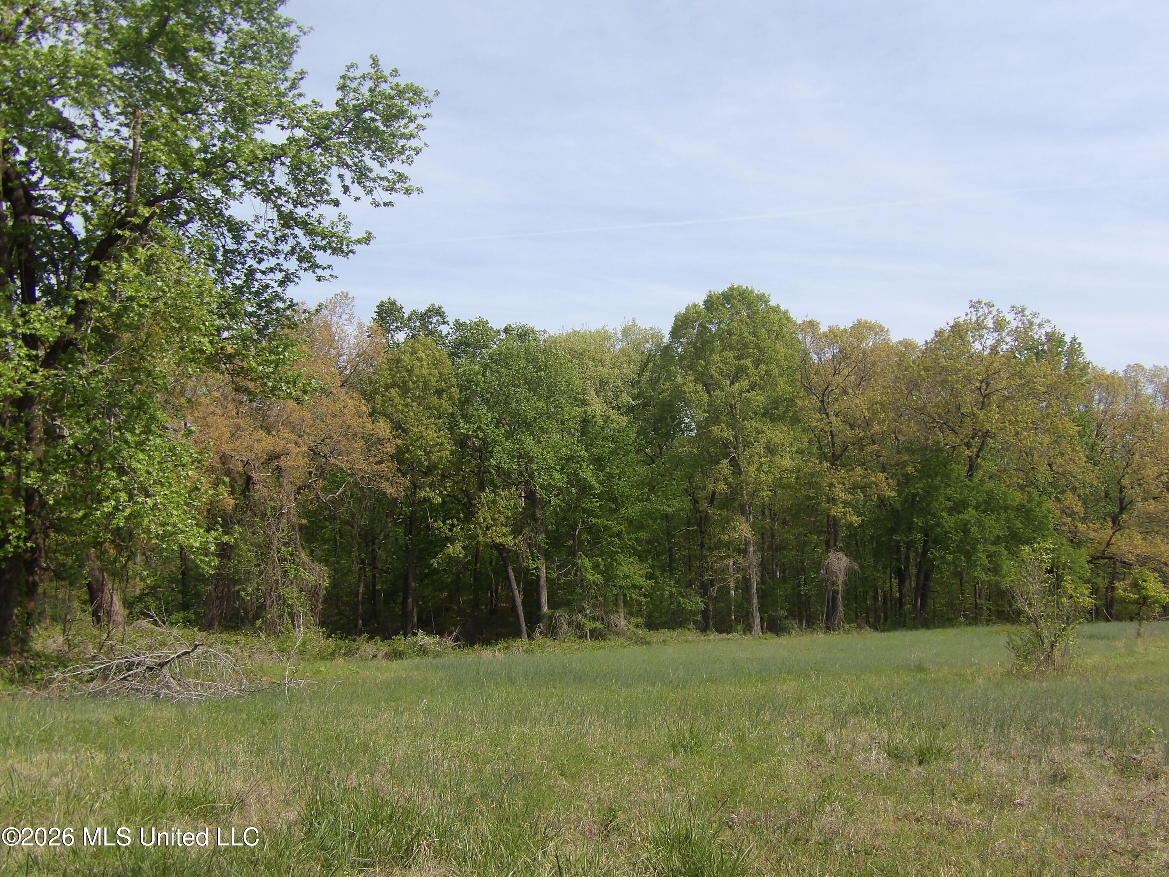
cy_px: 438
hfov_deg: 47.9
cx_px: 584
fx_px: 1317
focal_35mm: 39
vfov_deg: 36.8
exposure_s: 1/601
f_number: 3.7
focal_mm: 7
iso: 100
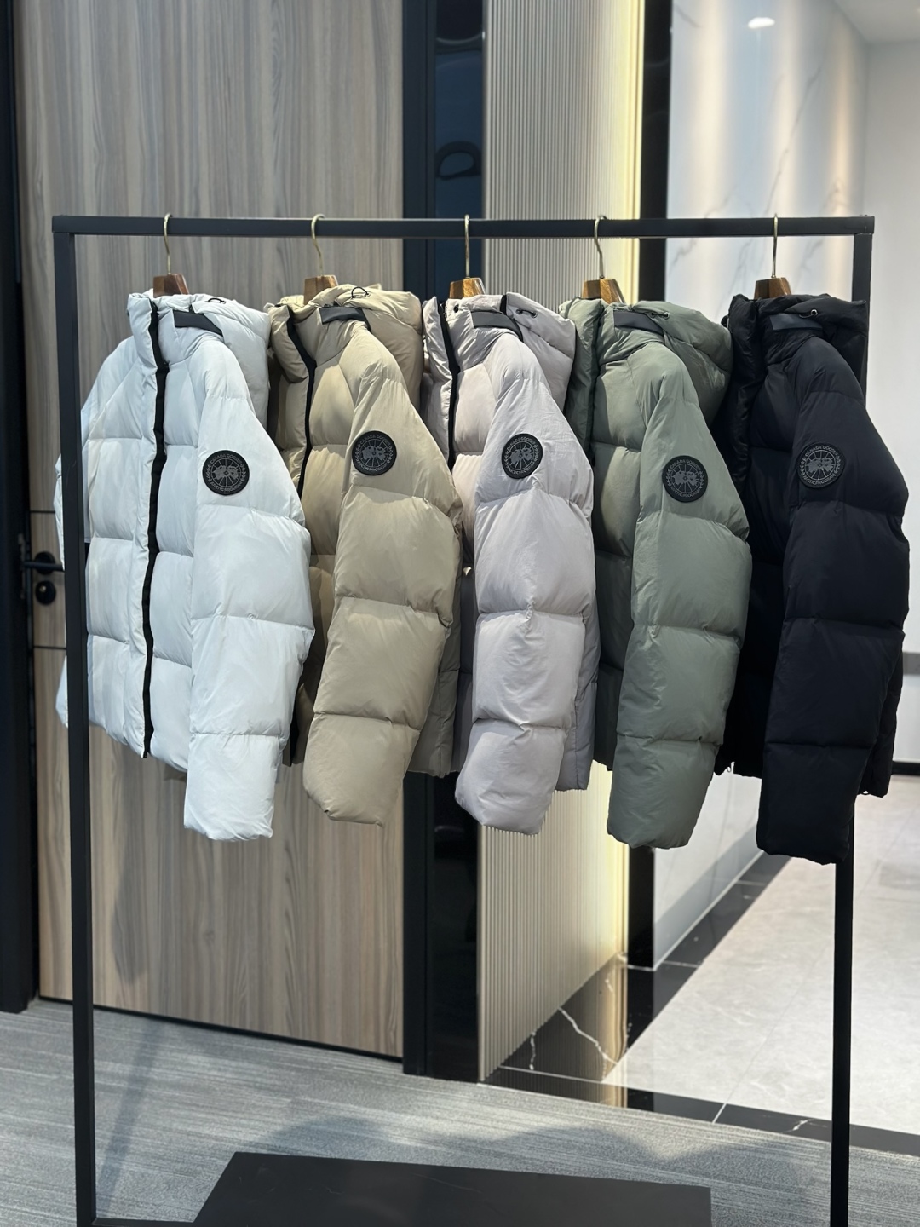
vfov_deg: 39.7
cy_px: 614
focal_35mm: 48
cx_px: 460
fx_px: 1701
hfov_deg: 30.3
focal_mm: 6.86
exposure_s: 1/100
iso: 80
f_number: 1.78
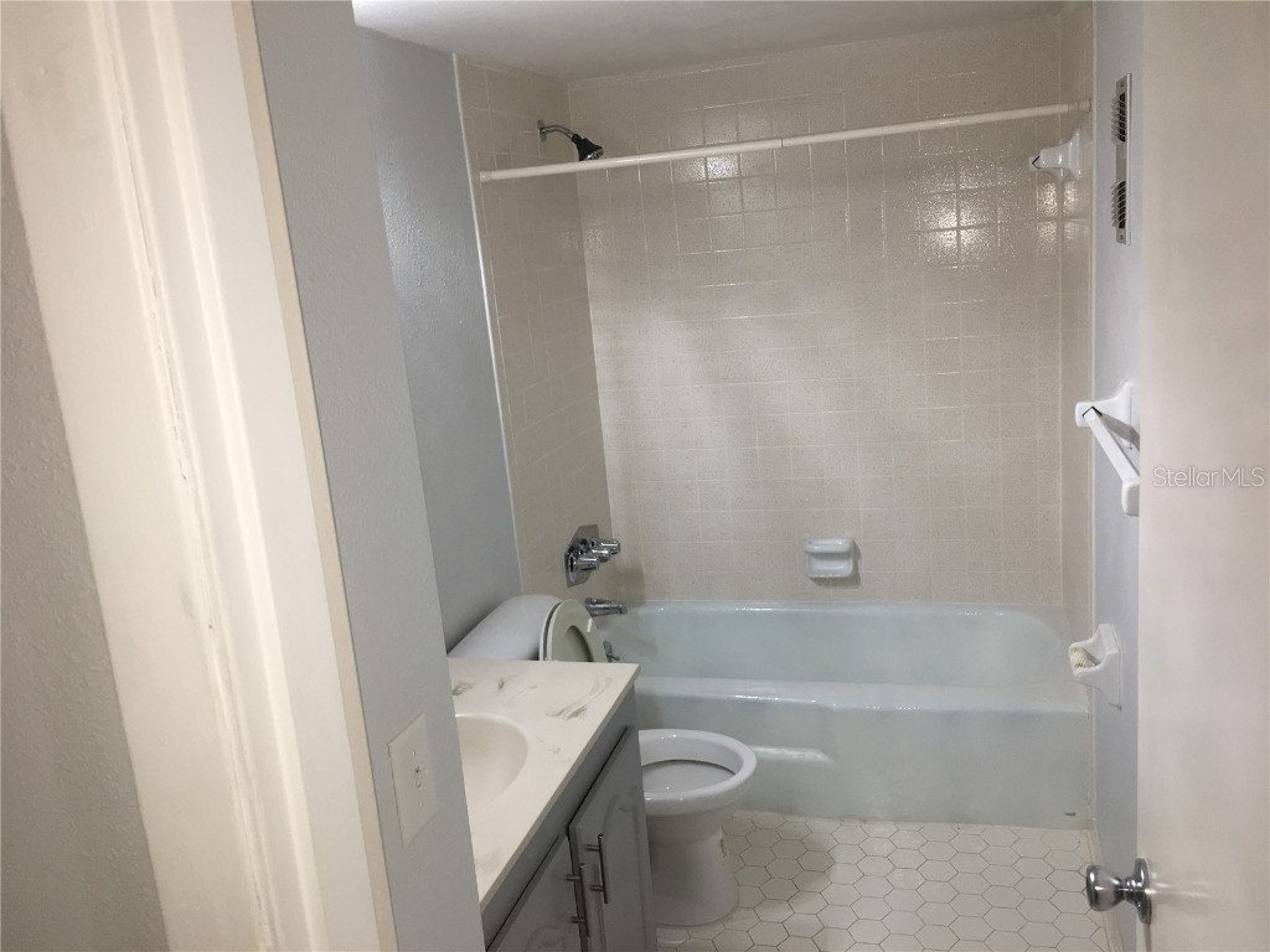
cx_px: 635
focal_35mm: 29
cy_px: 476
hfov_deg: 61.7
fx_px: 1064
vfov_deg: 48.2
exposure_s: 1/30
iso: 40
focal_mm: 4.15
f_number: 2.2
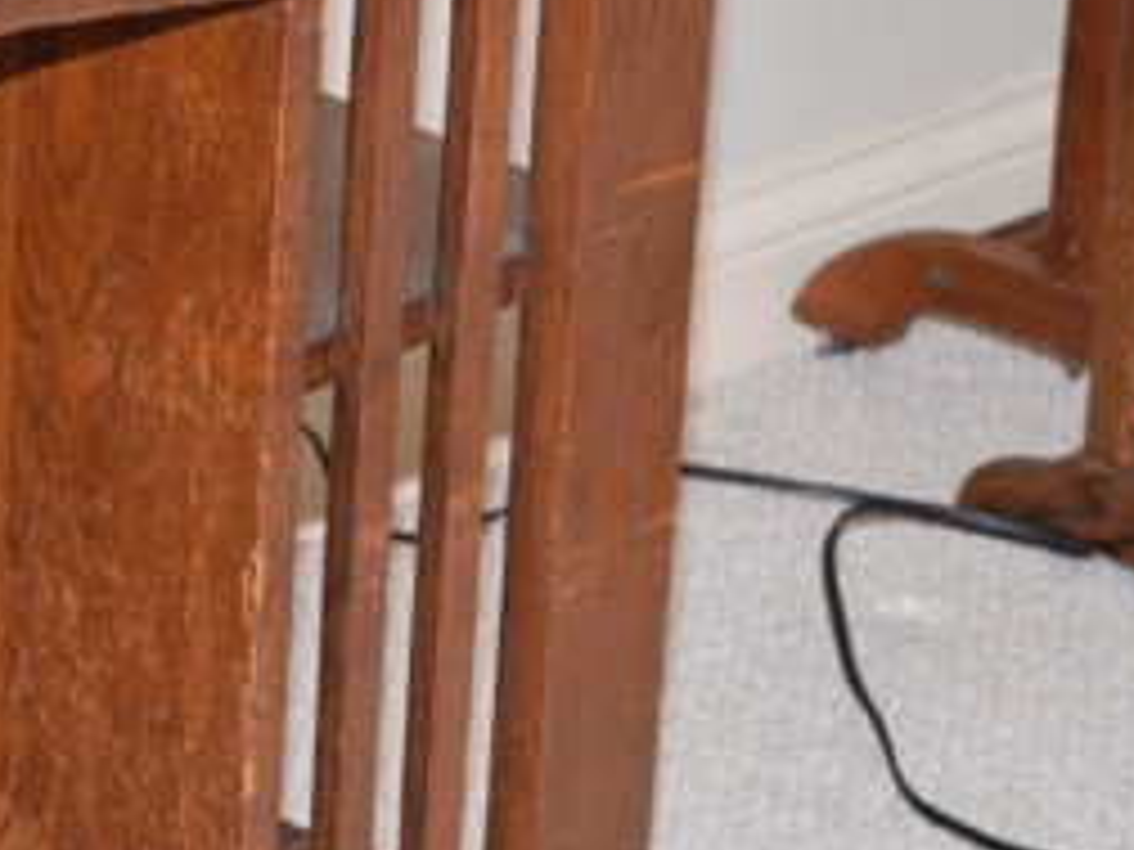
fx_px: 6592
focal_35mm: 201
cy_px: 564
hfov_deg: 9.8
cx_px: -32
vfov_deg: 7.4
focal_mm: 55
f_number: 5.6
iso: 800
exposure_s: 1/125
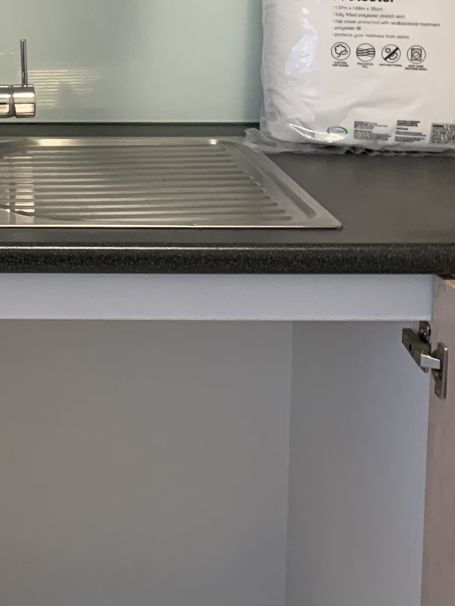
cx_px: -138
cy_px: 13
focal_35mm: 85
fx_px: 1489
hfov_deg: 16.4
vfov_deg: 22.2
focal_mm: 4.25
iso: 320
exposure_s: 1/33
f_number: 1.8
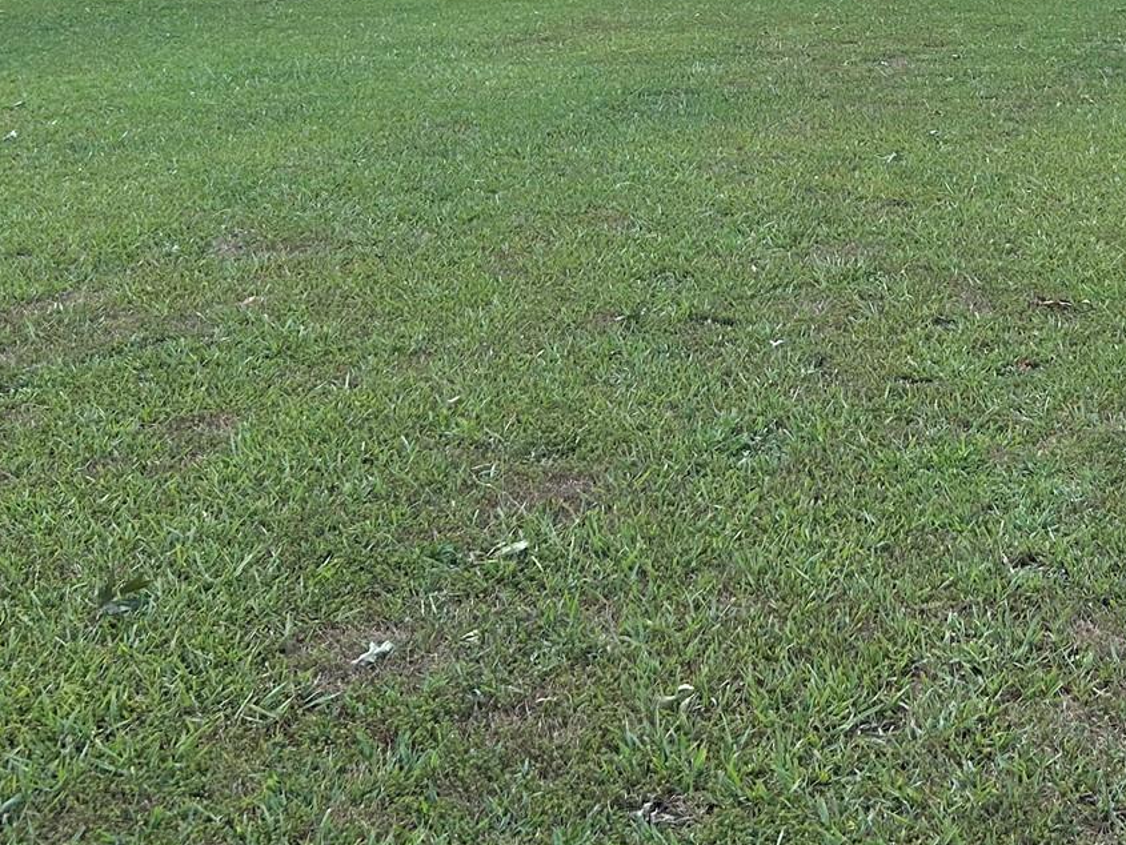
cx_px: 927
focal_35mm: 63
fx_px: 2050
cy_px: -104
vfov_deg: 21.9
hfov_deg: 29.9
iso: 50
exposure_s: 1/3571
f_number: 1.5
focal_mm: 5.7
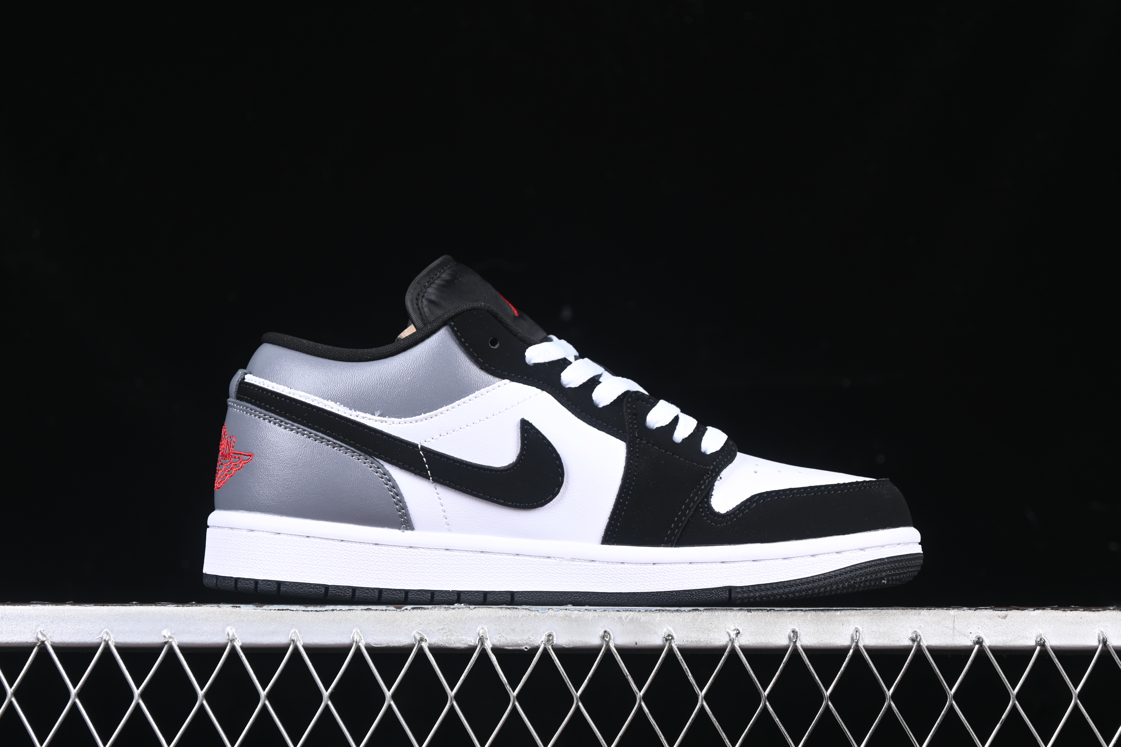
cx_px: 560
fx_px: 2335
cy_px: 374
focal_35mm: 75
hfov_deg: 27.0
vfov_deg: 18.2
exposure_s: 1/60
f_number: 6.3
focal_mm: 50
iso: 160
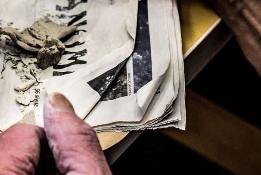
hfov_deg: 10.4
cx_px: 56
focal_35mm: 198
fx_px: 1436
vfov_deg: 6.8
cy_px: -150
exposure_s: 1/160
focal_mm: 50
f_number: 4
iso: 500
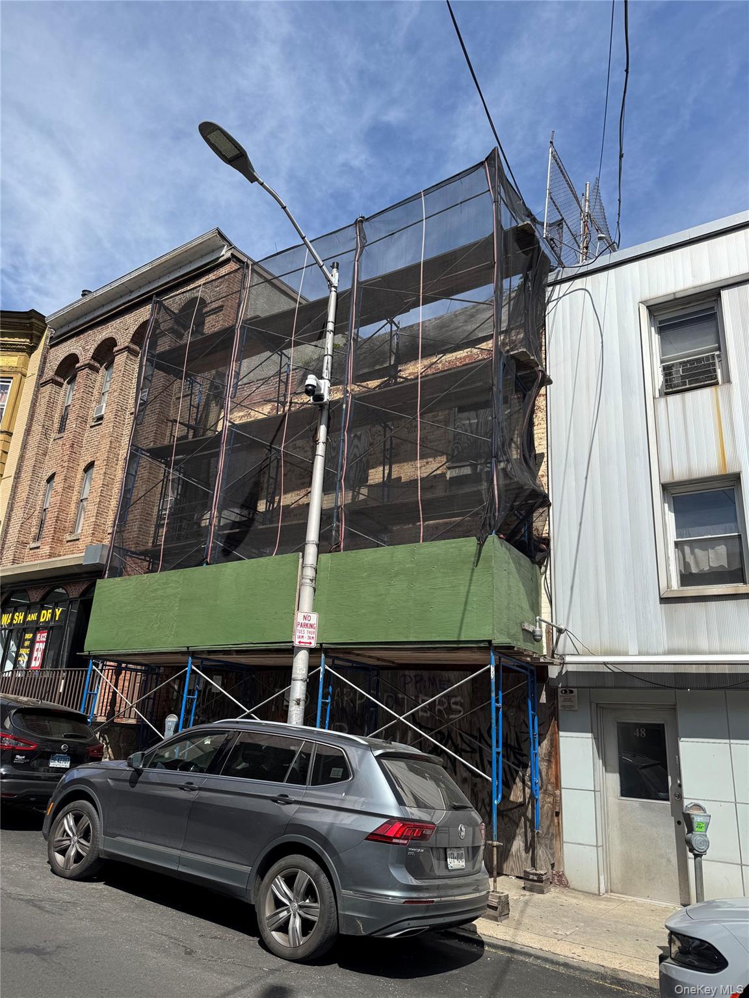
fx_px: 692
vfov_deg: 71.6
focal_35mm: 24
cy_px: 499
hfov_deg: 56.8
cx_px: 374
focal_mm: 6.76
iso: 80
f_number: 1.78
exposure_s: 1/4950
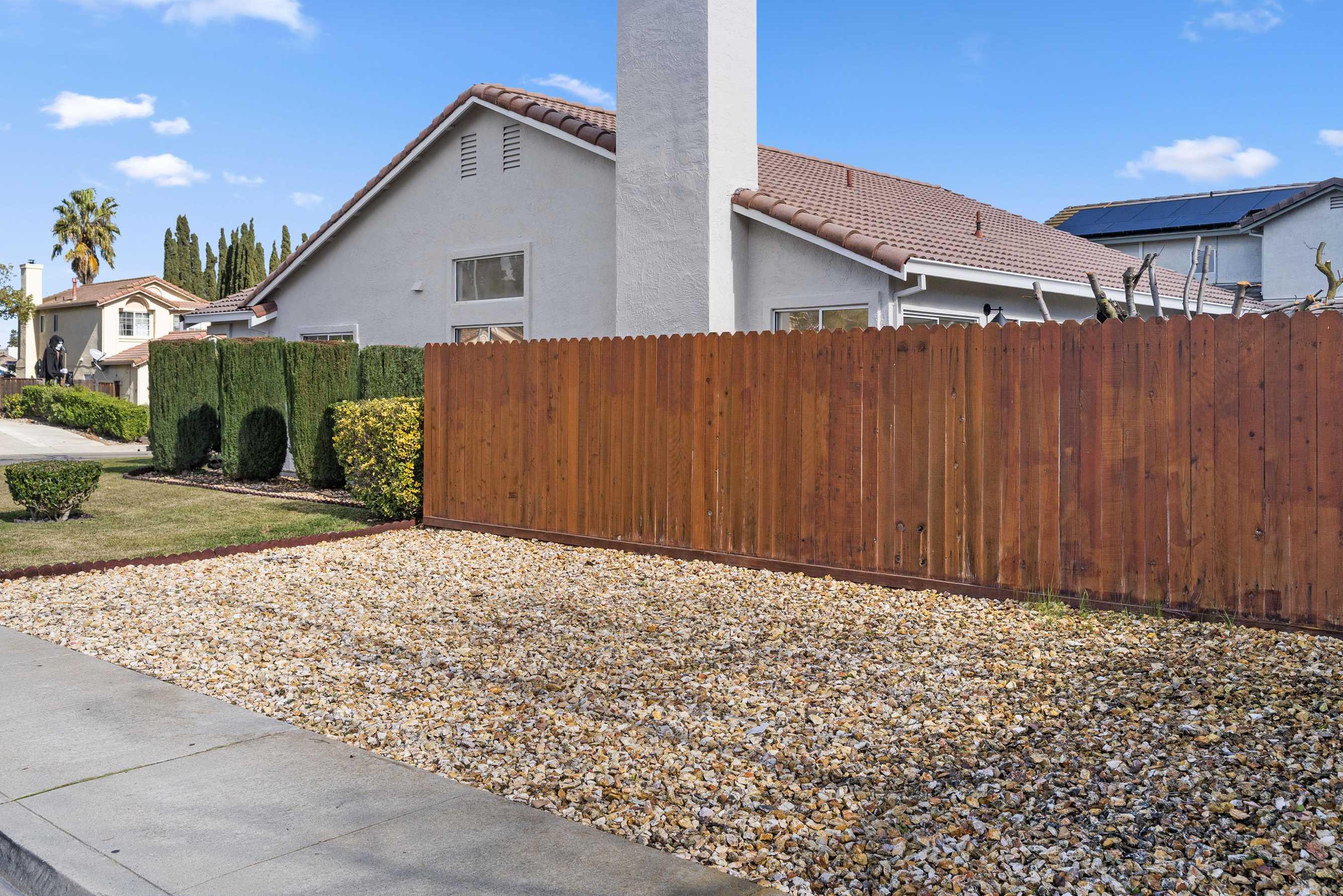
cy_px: 389
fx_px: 1156
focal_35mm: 31
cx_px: 675
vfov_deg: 42.2
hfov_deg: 60.3
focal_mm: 27
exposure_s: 1/320
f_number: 6.3
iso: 125
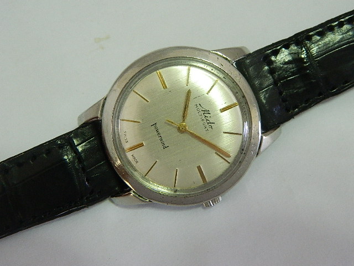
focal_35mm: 70
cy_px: 133
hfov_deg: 27.8
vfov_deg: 21.0
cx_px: 177
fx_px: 716
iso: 400
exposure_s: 1/8
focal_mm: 12.6
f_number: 4
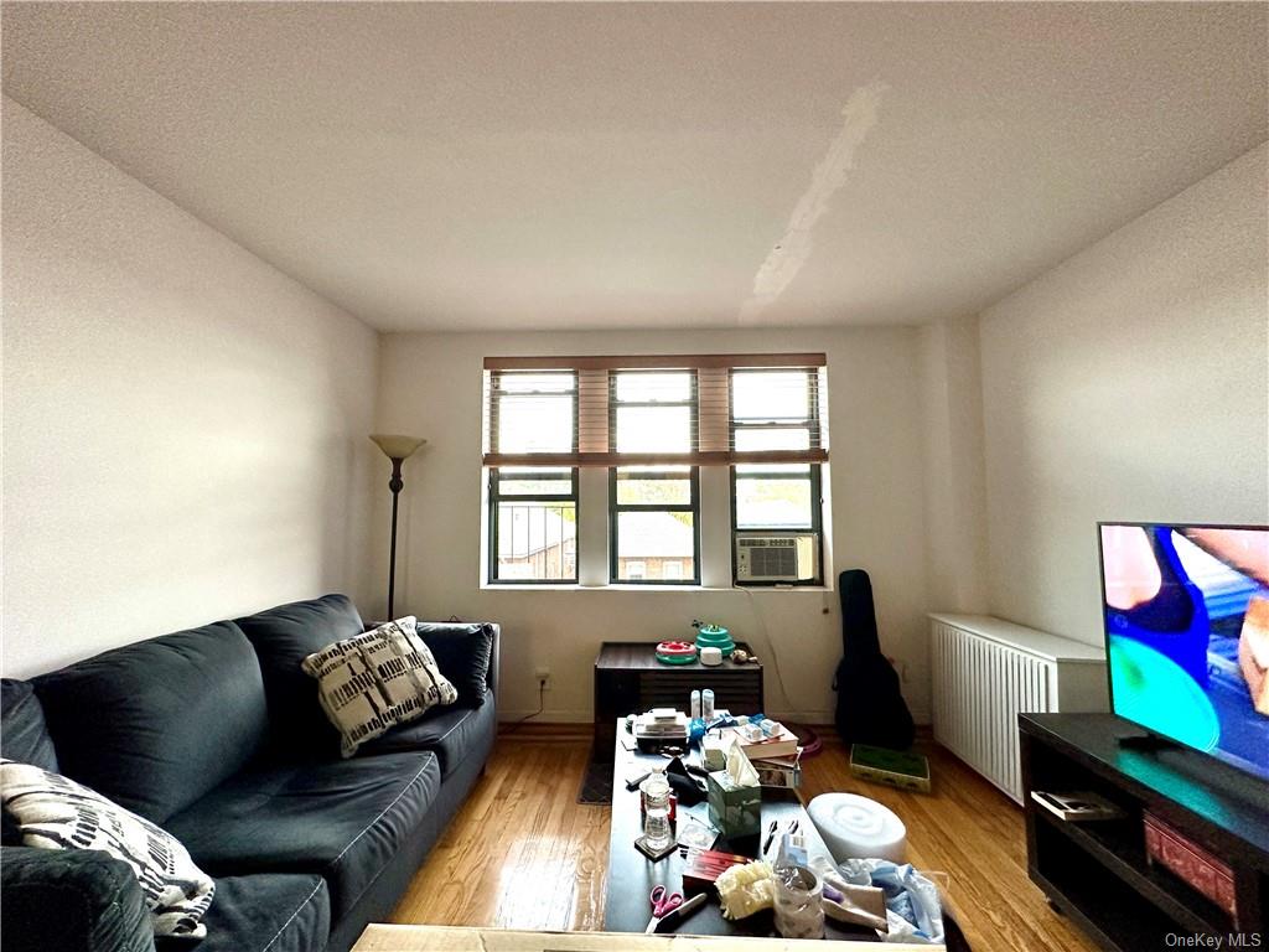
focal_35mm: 14
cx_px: 634
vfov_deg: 85.7
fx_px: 513
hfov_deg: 102.1
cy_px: 476
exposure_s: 1/120
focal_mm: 2.22
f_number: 2.2
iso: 250
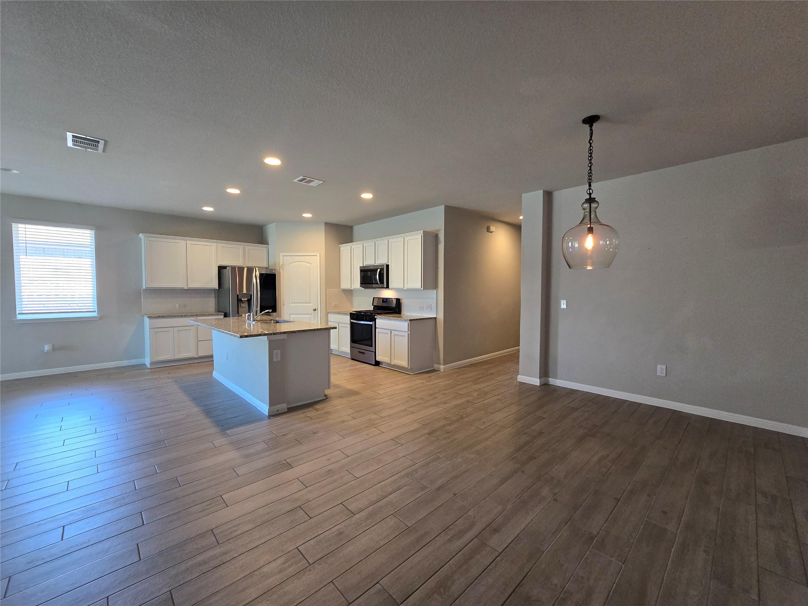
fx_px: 303
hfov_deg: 106.2
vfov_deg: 89.9
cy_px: 303
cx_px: 404
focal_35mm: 13
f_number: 2.2
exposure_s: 1/60
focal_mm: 2.2
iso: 250
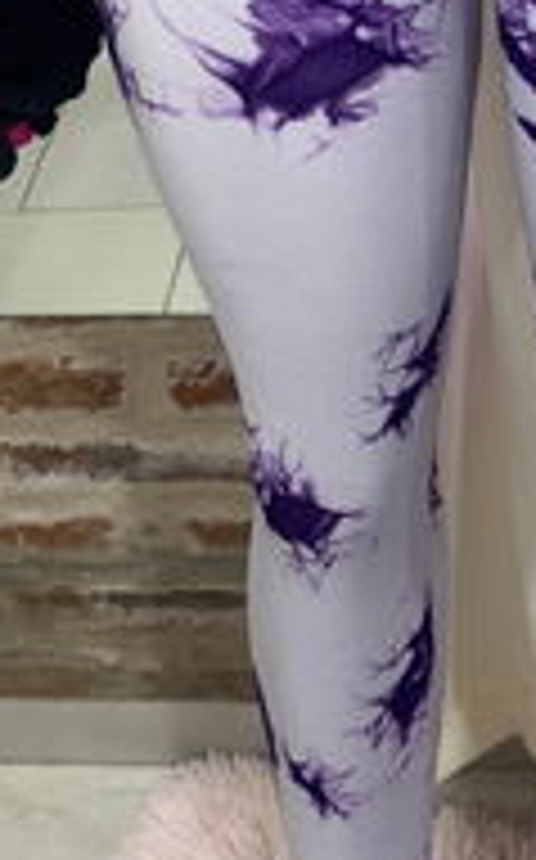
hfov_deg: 16.7
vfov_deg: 26.2
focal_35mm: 77
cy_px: 146
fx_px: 1804
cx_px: 486
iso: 32
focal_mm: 5.96
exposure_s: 1/36
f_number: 1.6
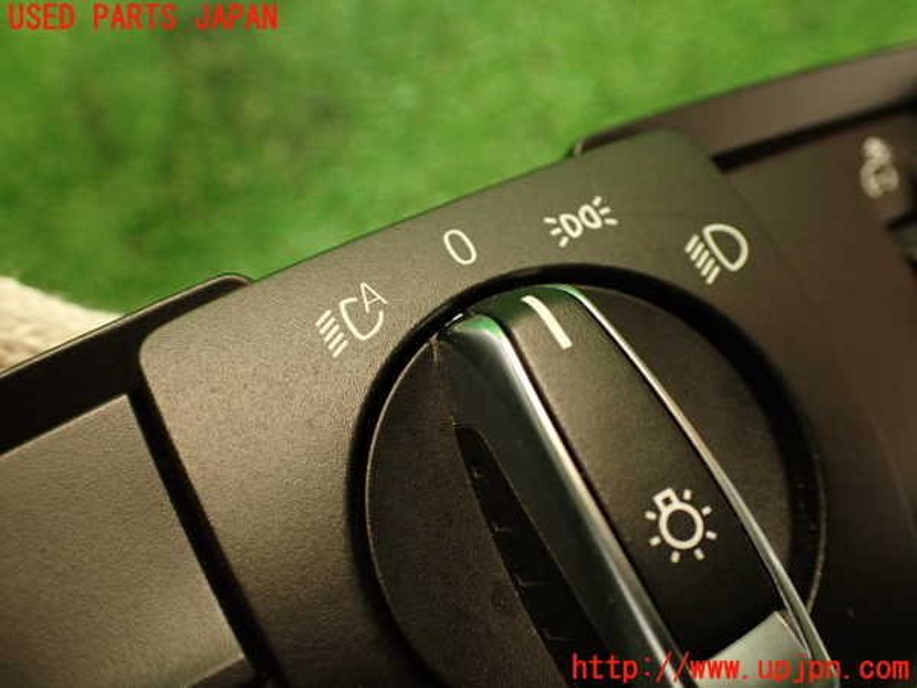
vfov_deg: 44.2
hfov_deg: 56.8
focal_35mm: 32
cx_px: 458
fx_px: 848
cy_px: 344
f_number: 2.4
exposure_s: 1/30
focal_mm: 5.79
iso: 400
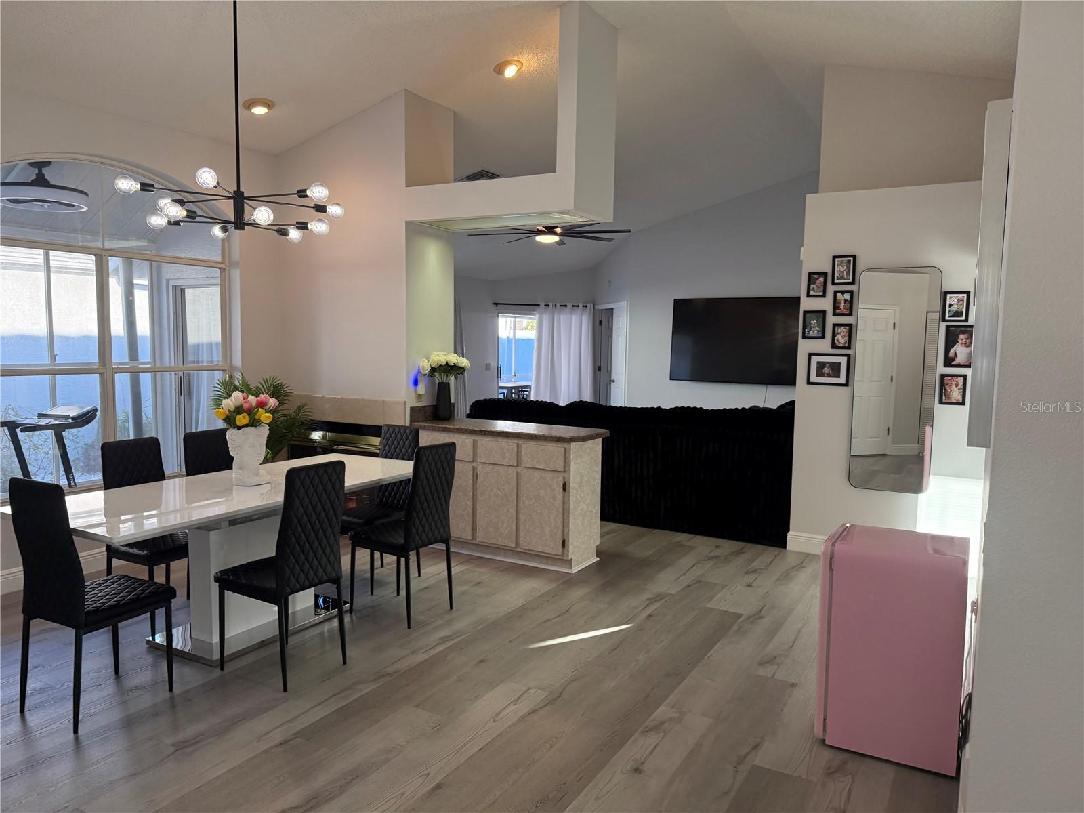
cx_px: 542
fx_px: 752
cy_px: 406
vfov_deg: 56.8
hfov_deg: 71.6
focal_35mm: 24
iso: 200
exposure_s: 1/164
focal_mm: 6.76
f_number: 1.78
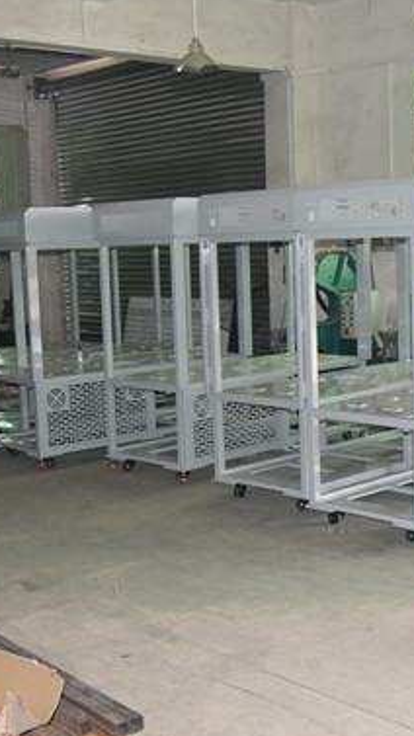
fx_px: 1074
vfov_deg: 37.8
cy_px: 375
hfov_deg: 21.7
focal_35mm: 55
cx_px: 277
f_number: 5.6
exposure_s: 1/125
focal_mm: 22
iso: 800
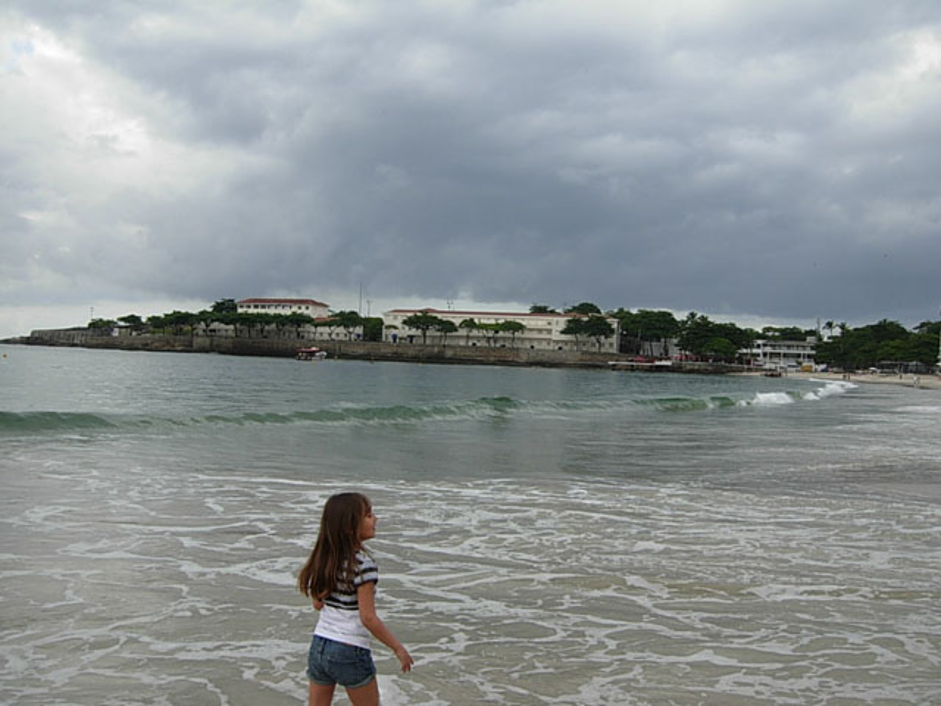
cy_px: 353
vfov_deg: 39.7
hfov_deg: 51.4
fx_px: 979
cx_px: 470
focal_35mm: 36
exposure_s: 1/256
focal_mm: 7.5
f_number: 4.3
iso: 50
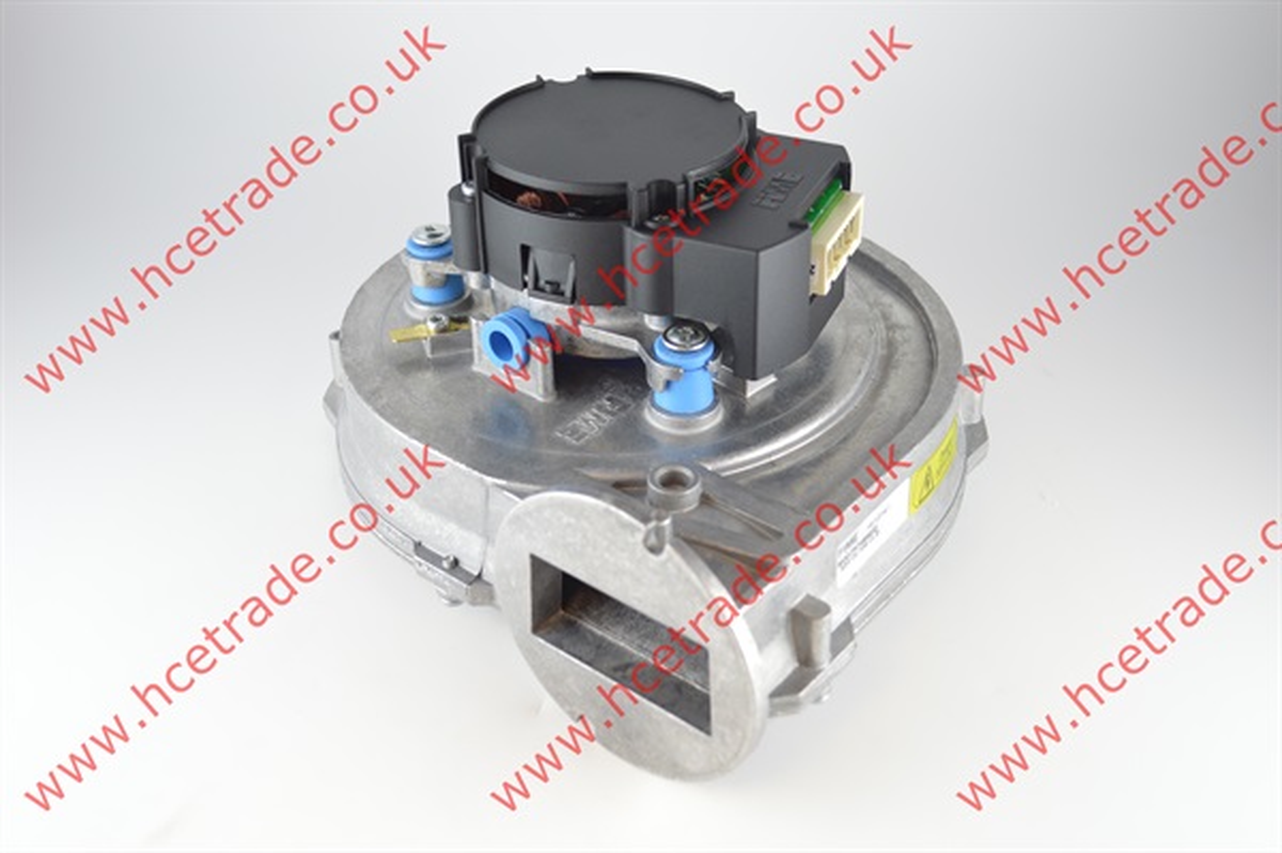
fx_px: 1494
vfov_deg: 31.8
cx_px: 641
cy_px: 426
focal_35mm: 42
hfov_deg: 46.4
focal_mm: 28
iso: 100
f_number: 4.5
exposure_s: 1/10
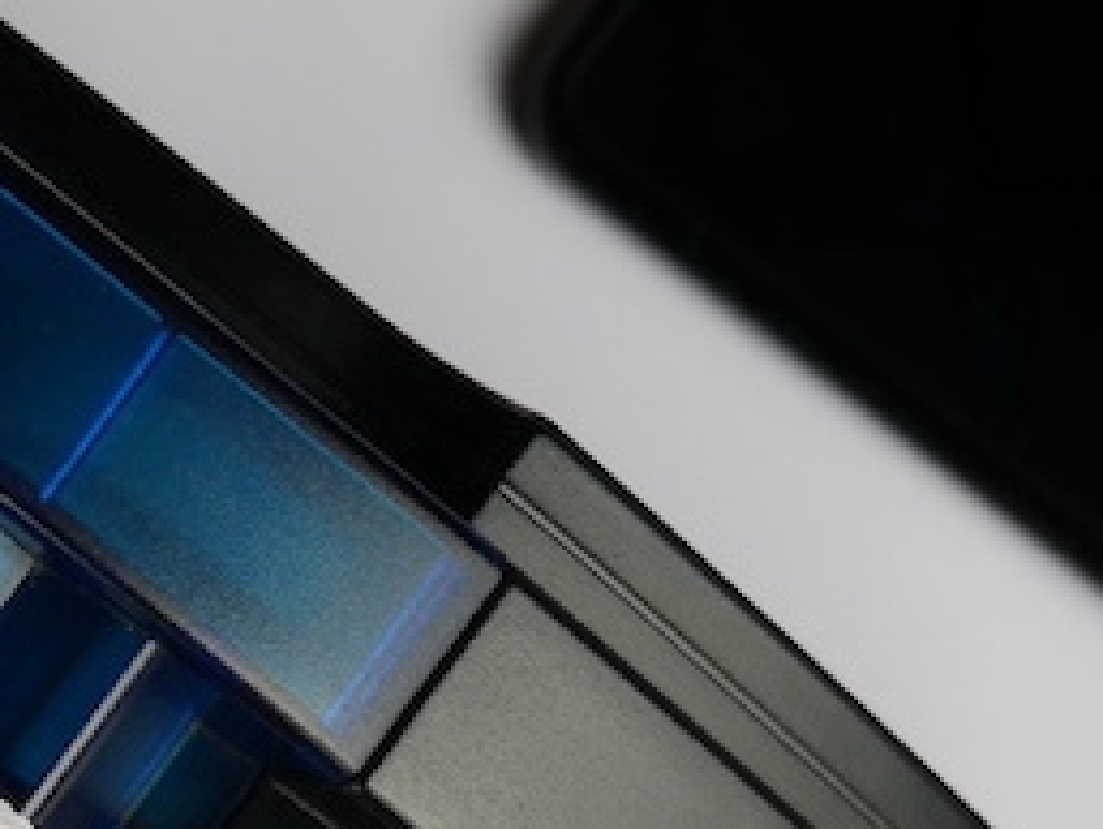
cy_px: 921
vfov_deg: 14.3
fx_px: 3220
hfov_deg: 19.3
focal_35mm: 101
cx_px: 258
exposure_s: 1/100
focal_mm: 13
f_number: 3.5
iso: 200
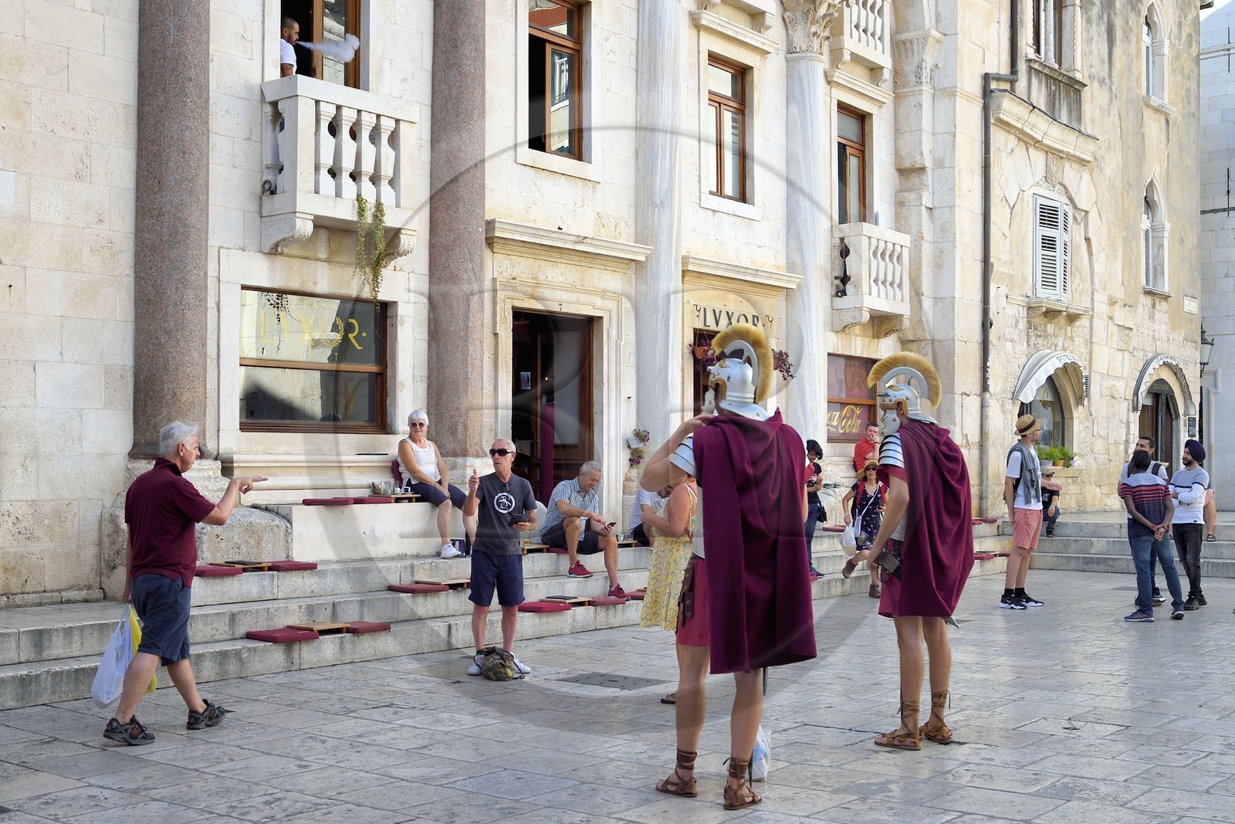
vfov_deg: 35.1
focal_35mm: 38
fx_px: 1304
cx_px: 618
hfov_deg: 50.7
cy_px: 412
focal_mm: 38
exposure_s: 1/500
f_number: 7.1
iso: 400
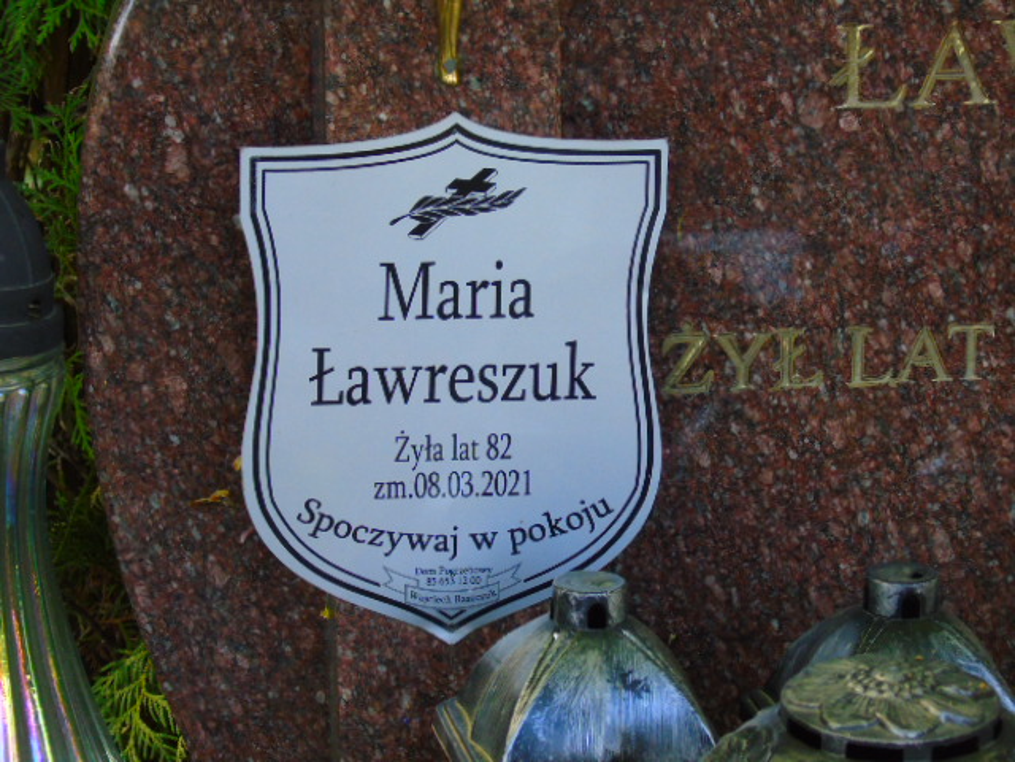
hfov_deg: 13.9
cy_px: 381
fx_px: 4164
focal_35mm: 142
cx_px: 508
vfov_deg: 10.4
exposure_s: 1/125
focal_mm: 25
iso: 400
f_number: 4.7
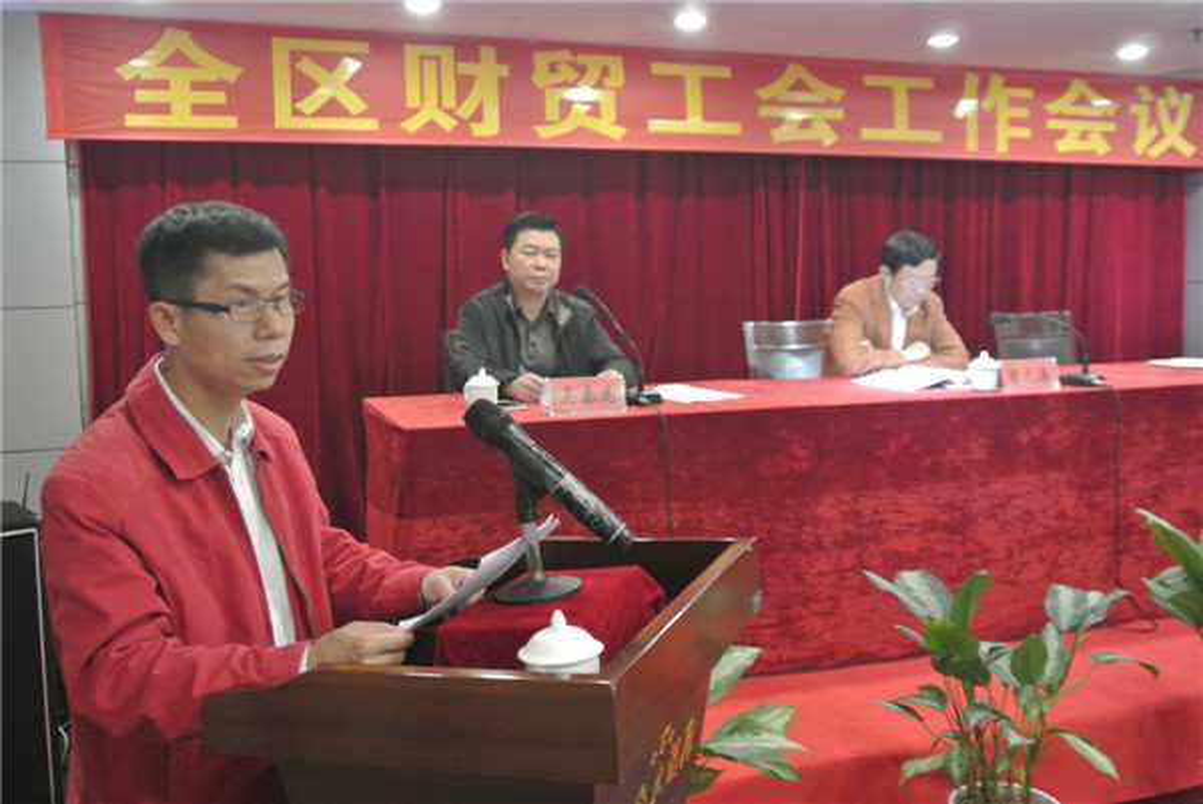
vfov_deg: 36.9
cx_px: 602
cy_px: 402
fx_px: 1204
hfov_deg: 53.1
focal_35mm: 36
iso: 800
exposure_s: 1/13
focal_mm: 13.6
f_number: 4
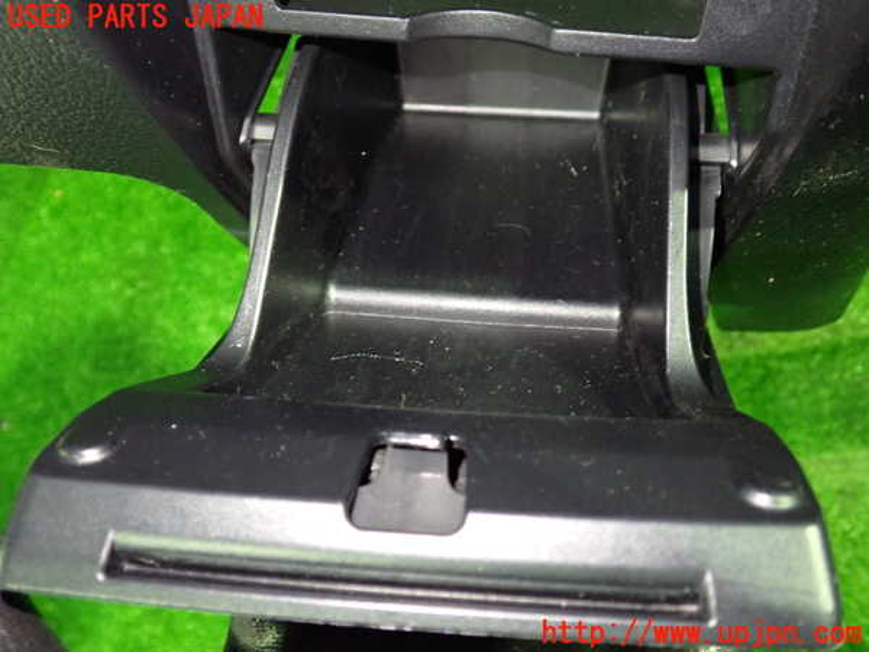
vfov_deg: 44.2
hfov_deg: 56.8
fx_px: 803
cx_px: 434
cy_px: 326
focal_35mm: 32
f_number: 2.4
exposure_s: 1/15
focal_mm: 5.79
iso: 800
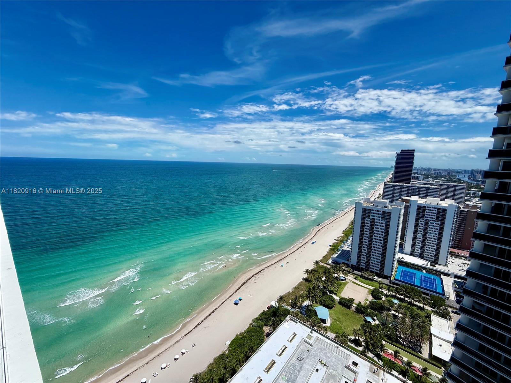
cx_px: 256
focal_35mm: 14
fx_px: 207
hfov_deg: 102.1
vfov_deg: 85.7
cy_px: 192
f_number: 2.2
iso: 50
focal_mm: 2.22
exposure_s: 1/3891
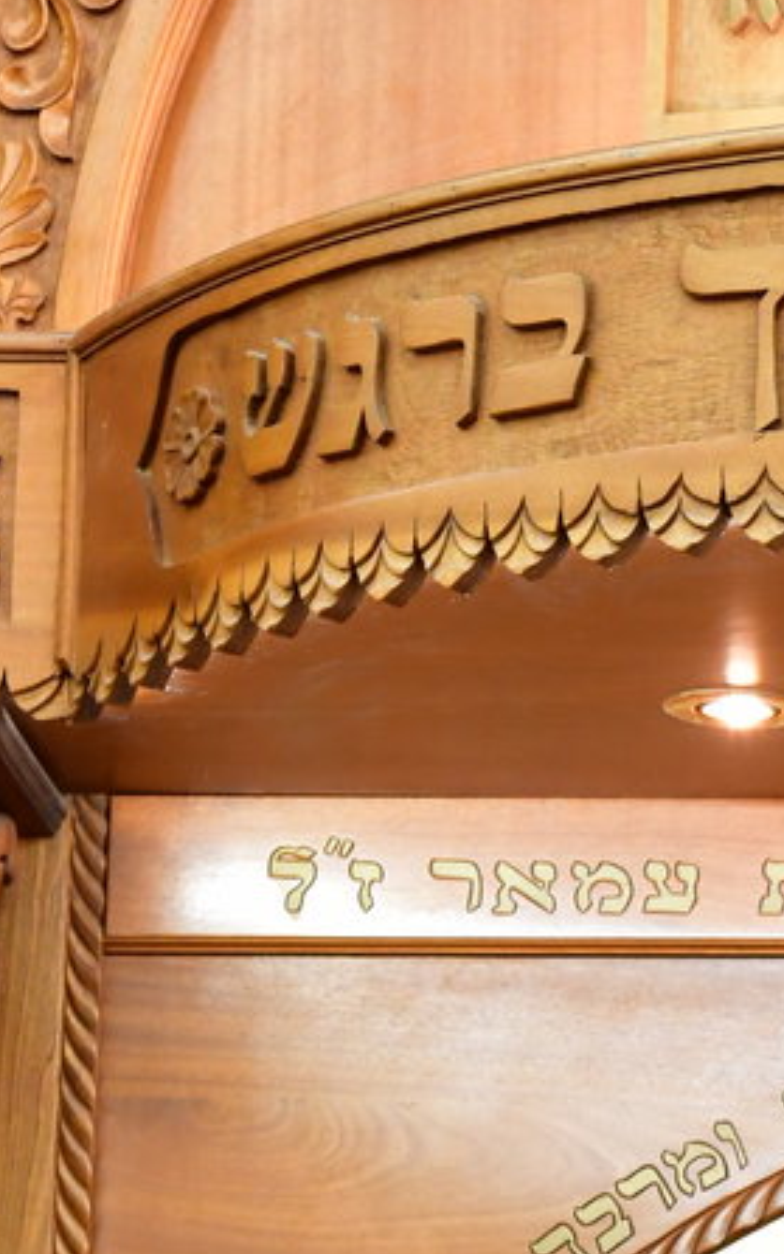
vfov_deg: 6.7
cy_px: 1018
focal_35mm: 312
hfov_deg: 4.2
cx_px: 1456
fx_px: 10659
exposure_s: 1/100
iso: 1600
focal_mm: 65
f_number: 5.6
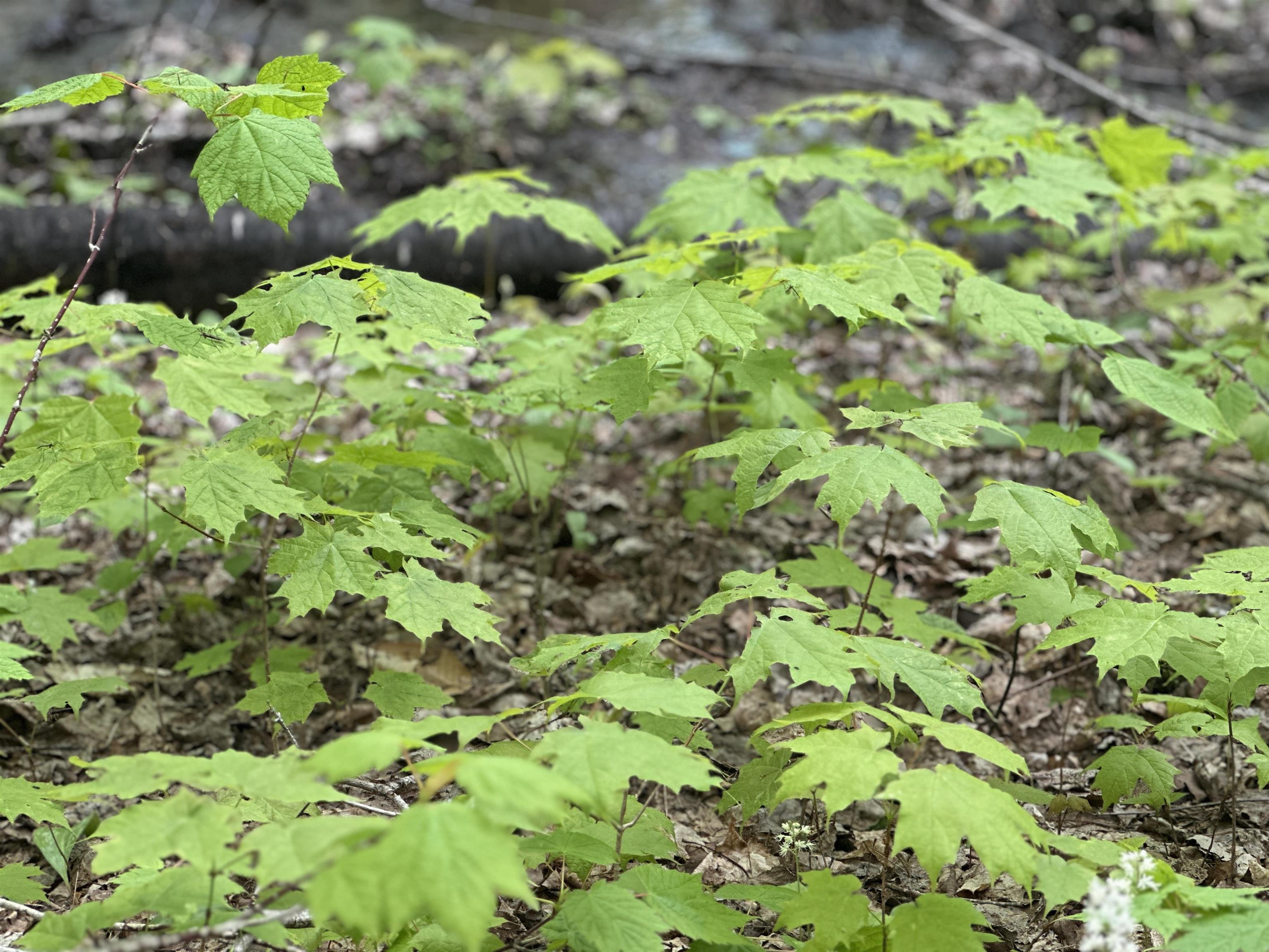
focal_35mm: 77
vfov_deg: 19.1
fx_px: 2823
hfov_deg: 25.3
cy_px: 476
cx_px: 634
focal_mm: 9
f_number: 2.8
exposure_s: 1/121
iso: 160
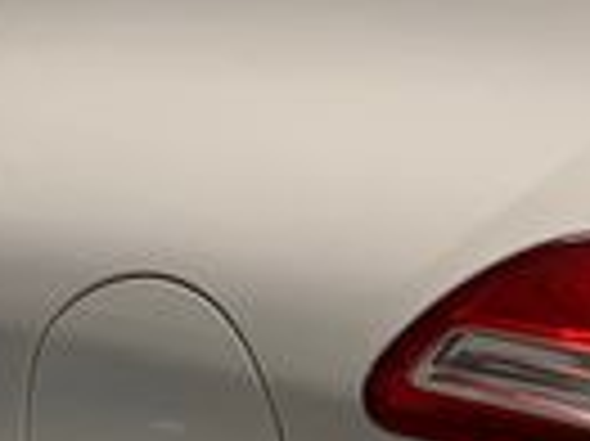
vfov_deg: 7.1
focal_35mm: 204
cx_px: 257
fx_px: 3474
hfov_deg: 9.7
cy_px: 680
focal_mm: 4.25
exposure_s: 1/121
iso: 50
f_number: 1.8
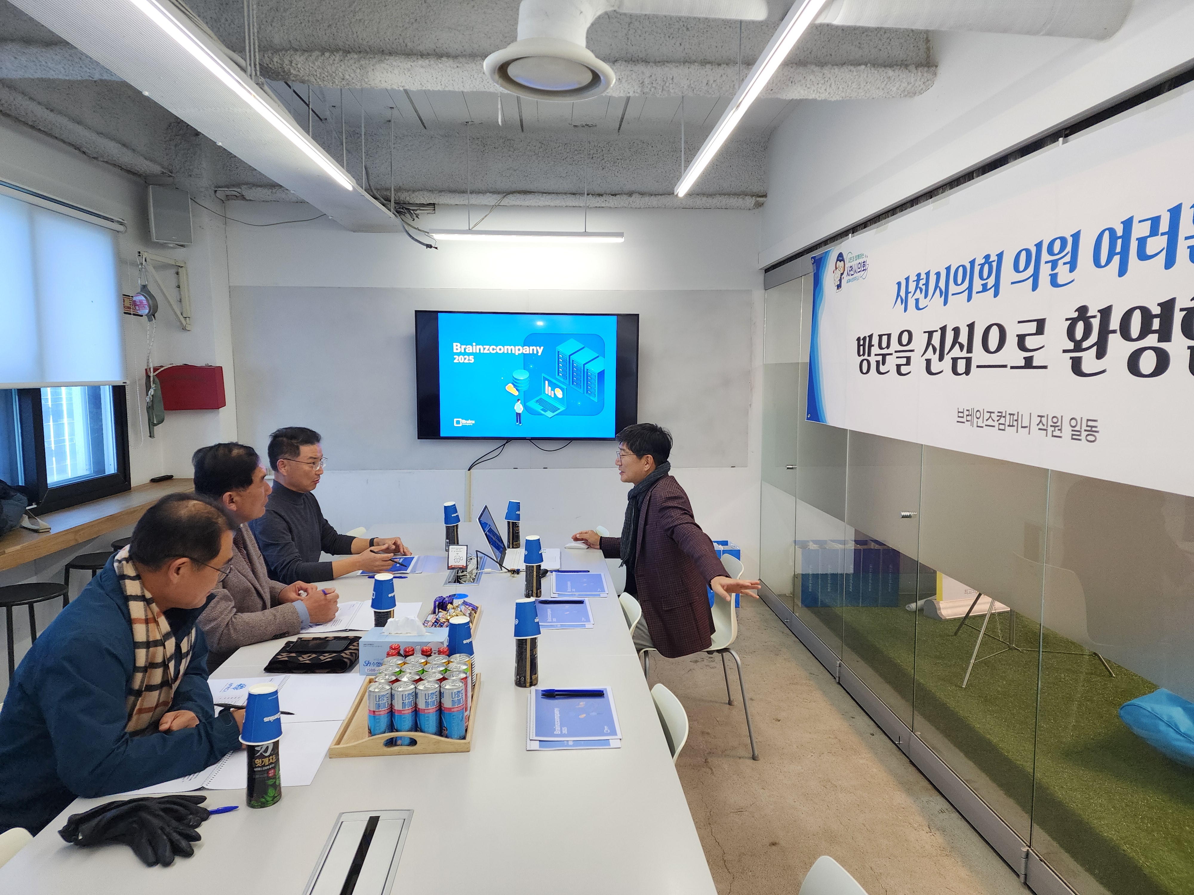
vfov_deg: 58.9
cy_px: 448
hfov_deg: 73.9
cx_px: 597
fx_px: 793
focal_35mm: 23
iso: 200
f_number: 1.8
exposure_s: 1/120
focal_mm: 6.4
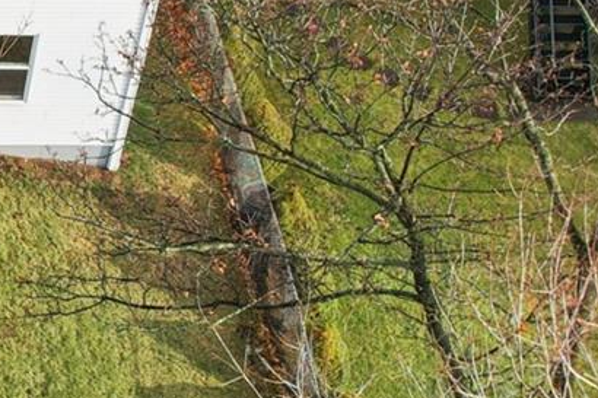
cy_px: 72
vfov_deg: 12.4
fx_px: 1826
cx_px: -327
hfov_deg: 16.7
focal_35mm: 110
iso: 150
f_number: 2.8
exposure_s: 1/640
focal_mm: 8.4
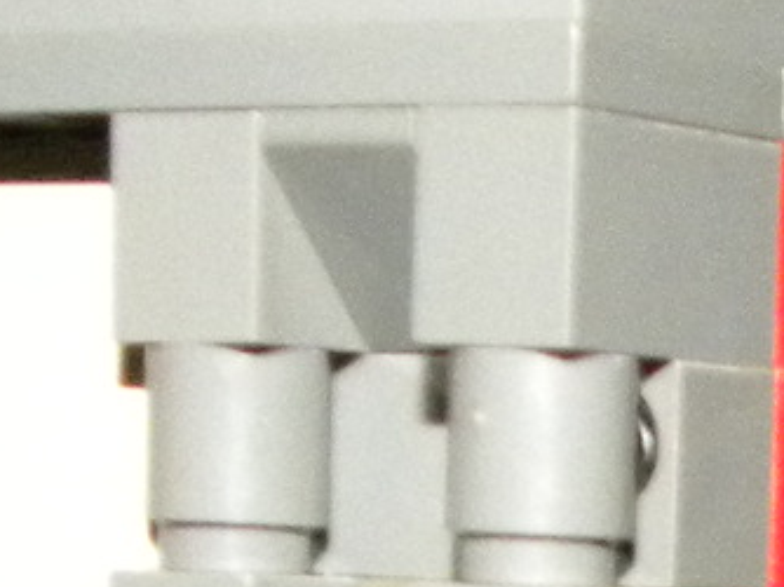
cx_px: 1357
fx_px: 4572
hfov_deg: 9.4
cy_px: 1674
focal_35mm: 202
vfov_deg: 6.7
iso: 400
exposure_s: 1/30
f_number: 2.8
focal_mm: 4.6
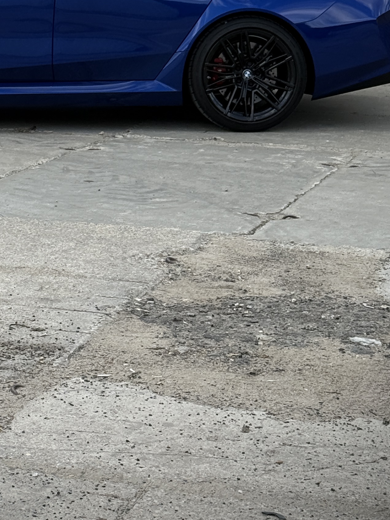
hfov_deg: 12.9
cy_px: 18
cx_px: 37
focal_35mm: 114
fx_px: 1713
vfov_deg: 16.9
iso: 80
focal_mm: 6.76
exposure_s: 1/1883
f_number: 1.78
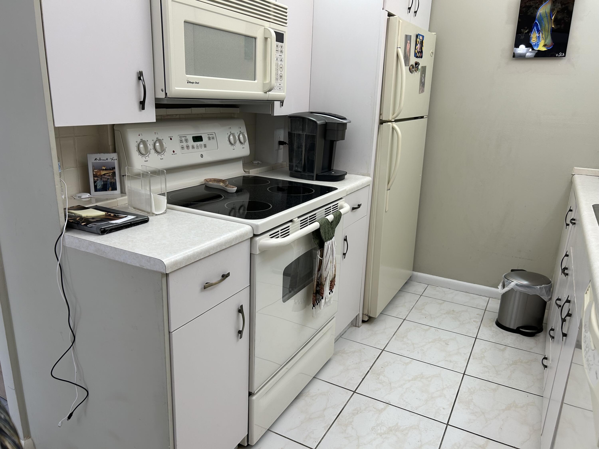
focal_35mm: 26
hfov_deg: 67.3
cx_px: 300
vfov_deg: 53.1
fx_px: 450
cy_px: 224
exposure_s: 1/120
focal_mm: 5.7
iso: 64
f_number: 1.5
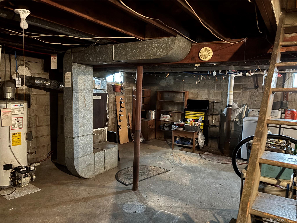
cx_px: 148
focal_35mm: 26
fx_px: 223
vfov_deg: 53.1
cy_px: 112
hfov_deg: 67.3
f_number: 1.6
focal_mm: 5.96
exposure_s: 1/12
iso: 640
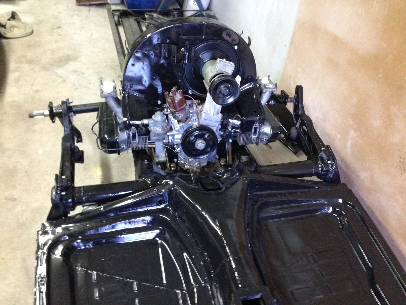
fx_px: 387
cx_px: 203
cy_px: 152
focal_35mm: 33
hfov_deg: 55.4
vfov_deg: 42.9
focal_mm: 4.12
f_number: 2.4
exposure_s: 1/15
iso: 500
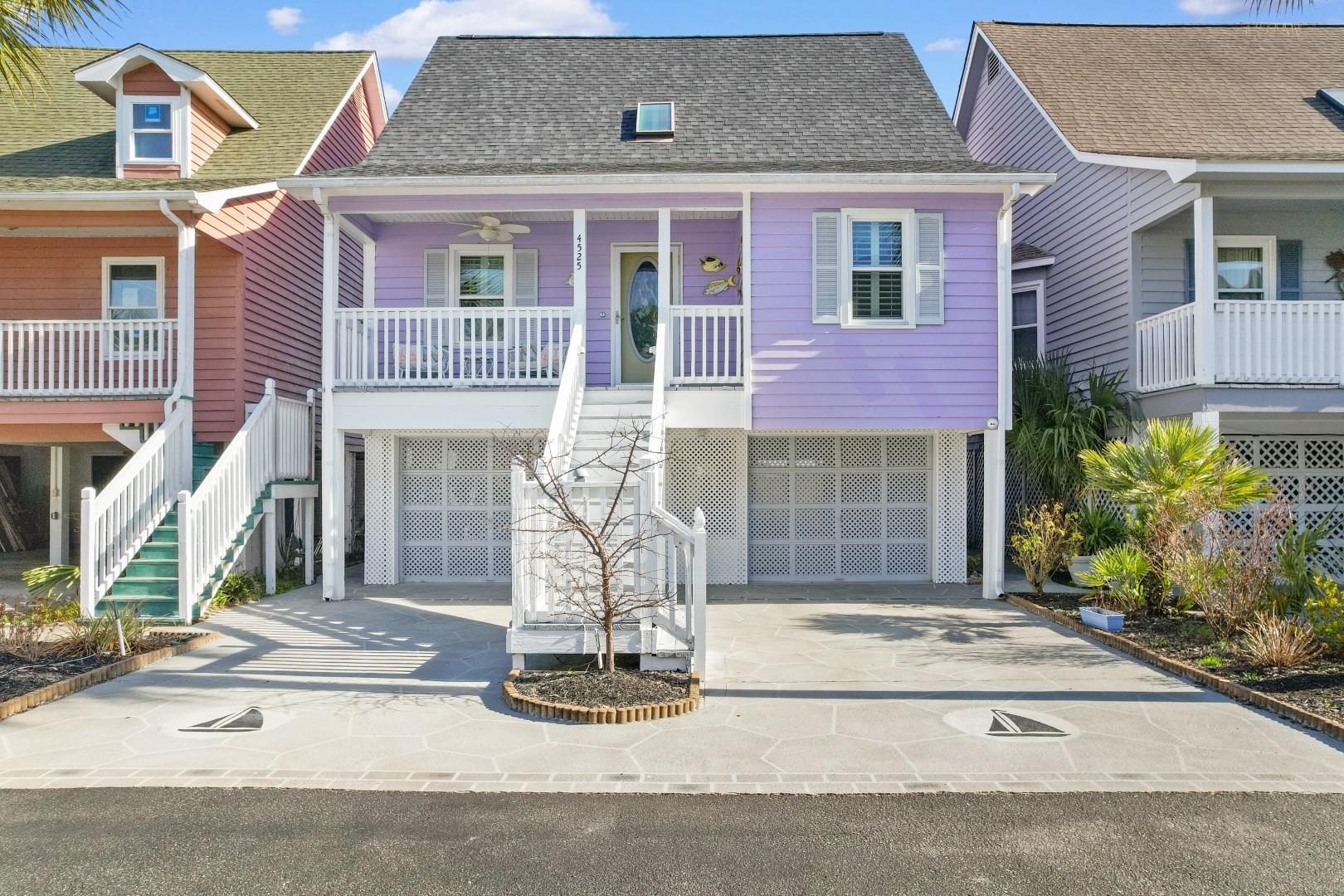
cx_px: 672
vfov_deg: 57.2
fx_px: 821
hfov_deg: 78.6
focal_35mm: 22
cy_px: 448
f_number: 2.8
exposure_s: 1/320
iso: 140
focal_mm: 8.38
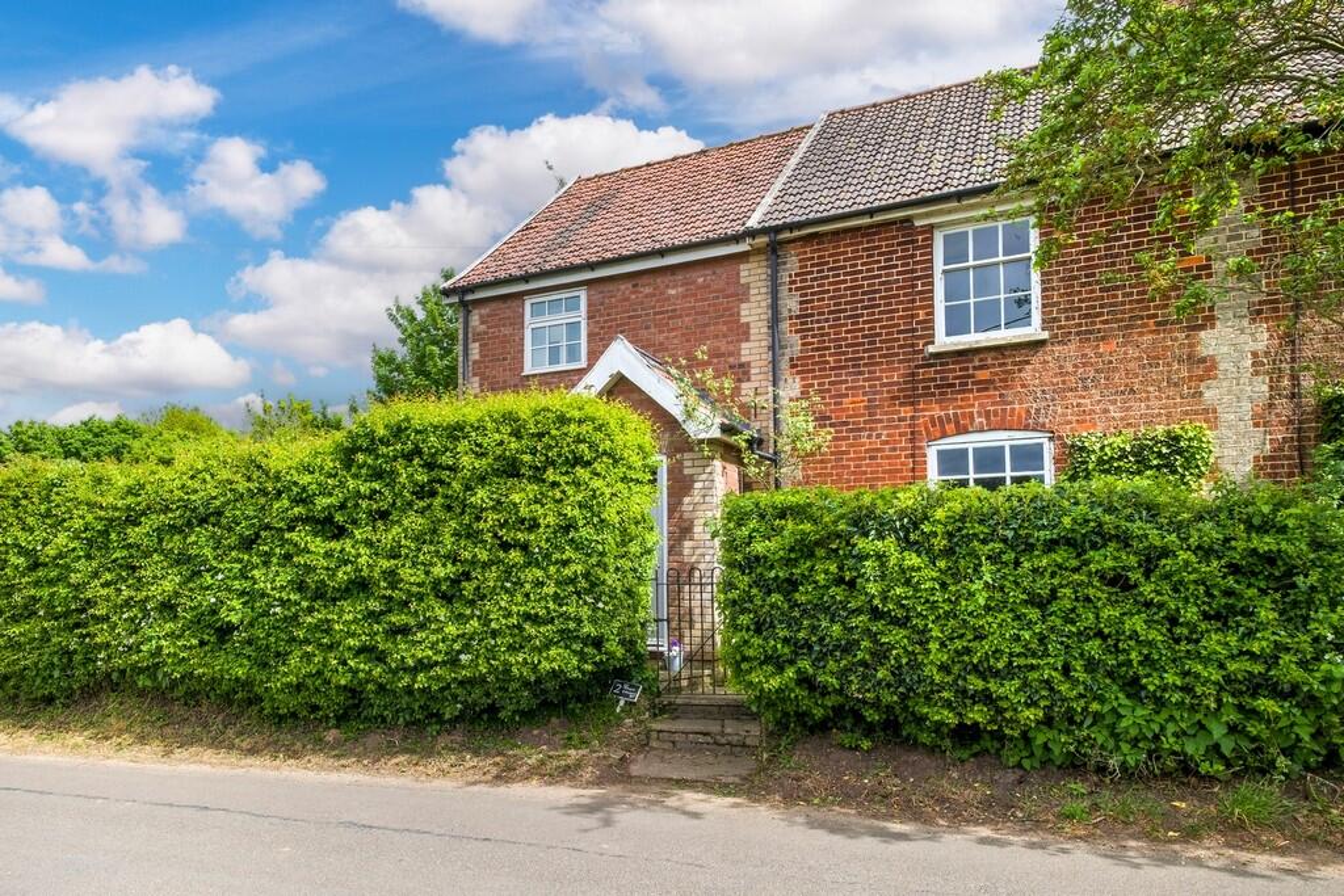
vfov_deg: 61.9
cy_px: 448
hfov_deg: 84.0
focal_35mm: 20
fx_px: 747
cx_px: 672
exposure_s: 1/800
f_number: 11
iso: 200
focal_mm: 13.2
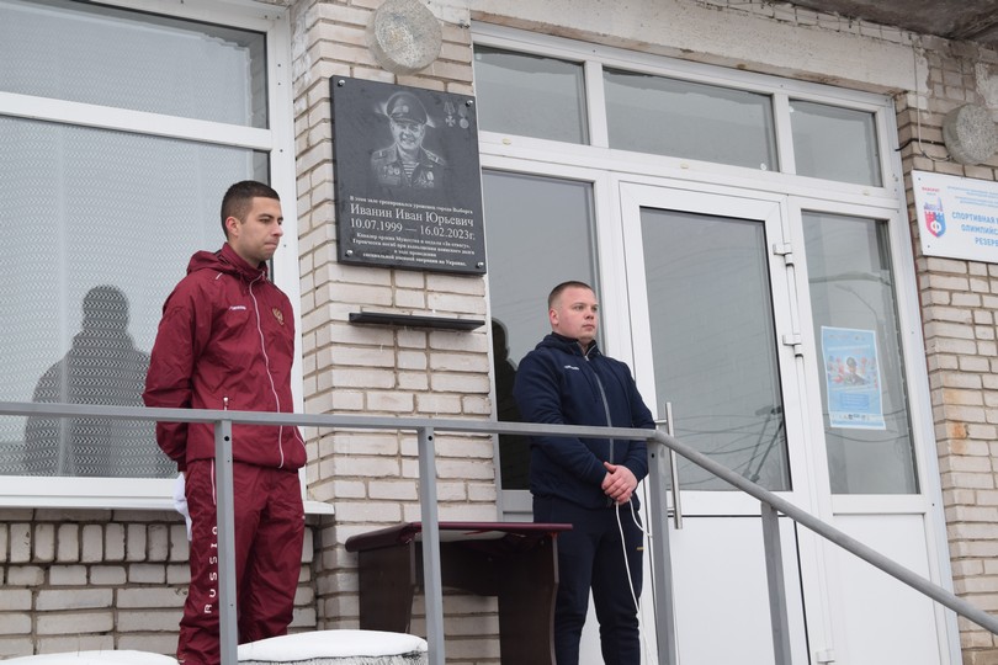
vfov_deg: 23.8
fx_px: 1580
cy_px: 332
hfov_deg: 35.1
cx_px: 499
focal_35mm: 57
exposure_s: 1/160
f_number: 6.3
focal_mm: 38
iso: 400
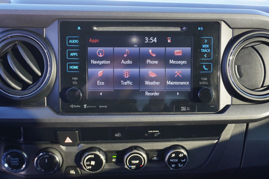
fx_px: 247
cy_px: 90
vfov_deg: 40.0
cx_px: 134
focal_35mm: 33
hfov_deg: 57.2
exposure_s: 1/60
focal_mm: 22
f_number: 4
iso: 320
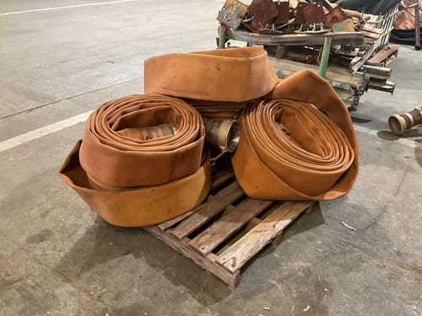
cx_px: 211
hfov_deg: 61.7
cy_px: 158
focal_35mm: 29
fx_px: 354
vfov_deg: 48.2
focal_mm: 3
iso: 250
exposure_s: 1/50
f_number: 1.8
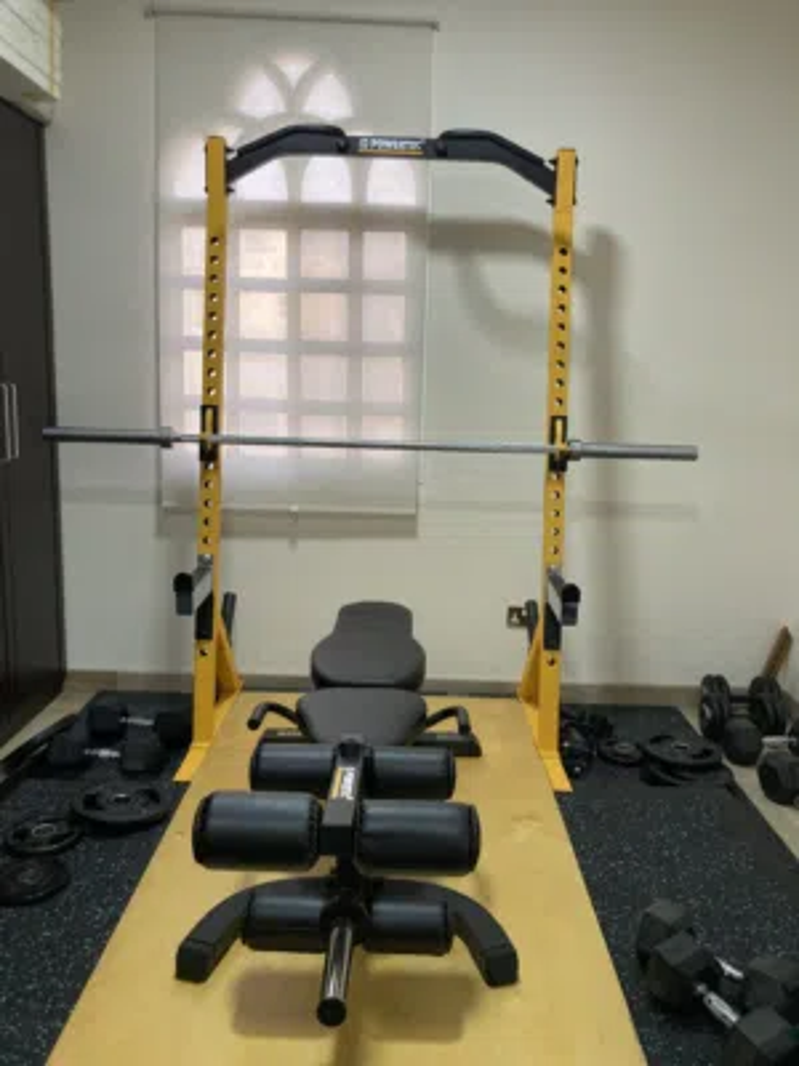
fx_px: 862
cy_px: 533
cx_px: 400
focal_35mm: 28
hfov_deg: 49.7
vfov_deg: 63.4
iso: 200
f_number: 1.8
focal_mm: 3.99
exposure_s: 1/60
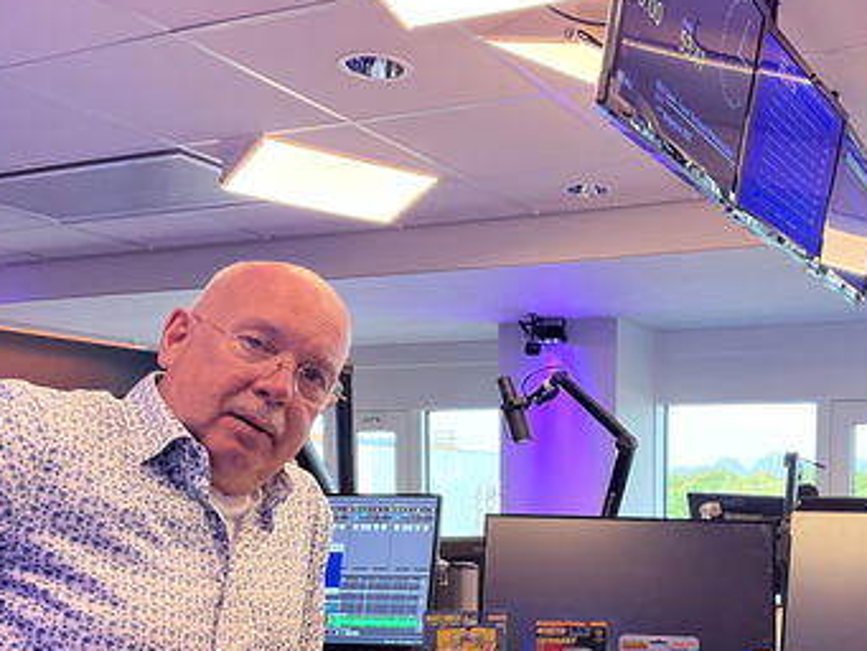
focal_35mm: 43
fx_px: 1077
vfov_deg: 32.6
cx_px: 646
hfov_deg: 42.5
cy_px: 526
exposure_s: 1/60
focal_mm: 5.1
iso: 320
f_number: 1.6
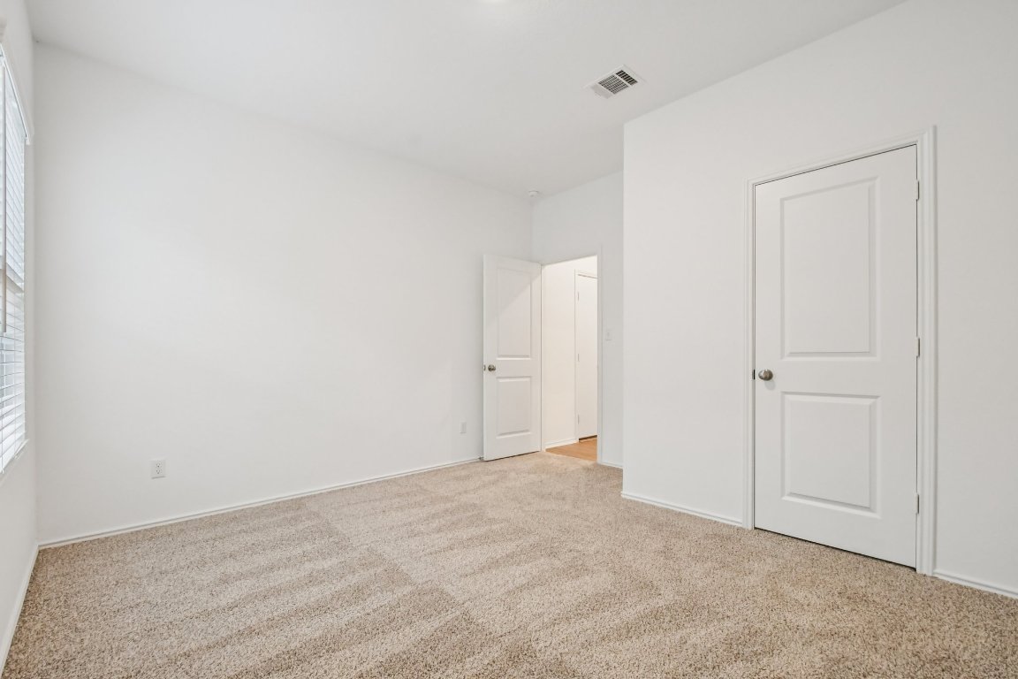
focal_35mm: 15
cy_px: 340
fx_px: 424
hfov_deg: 100.4
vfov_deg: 77.3
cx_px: 509
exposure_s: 1/30
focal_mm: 10
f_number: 8
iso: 1000
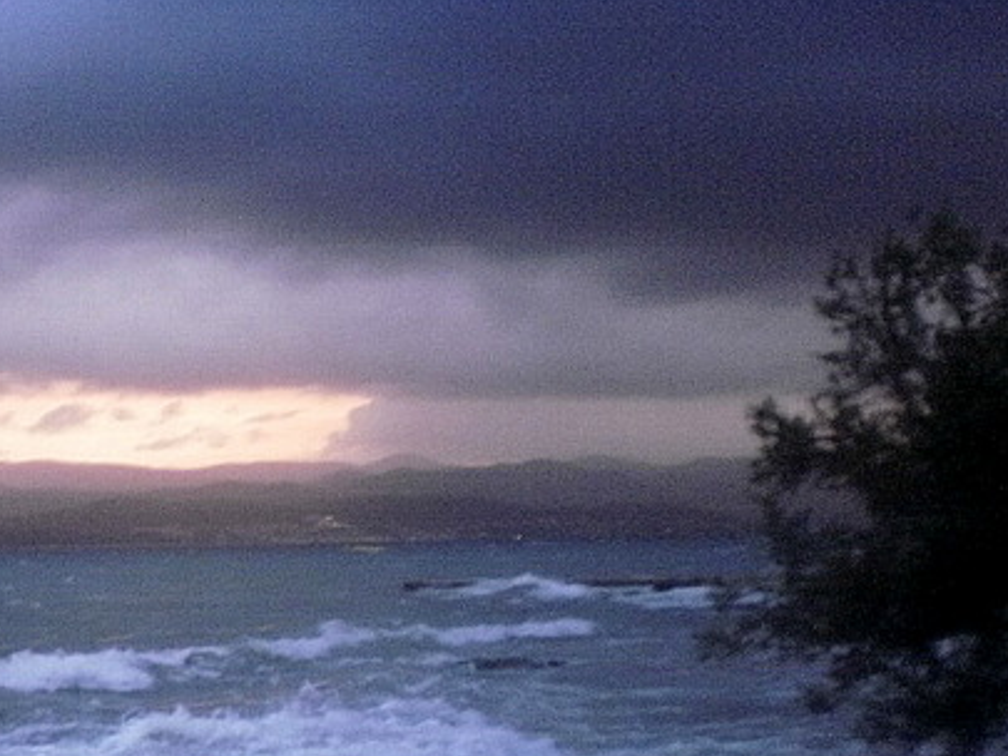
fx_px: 2185
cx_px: 80
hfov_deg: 25.1
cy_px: 520
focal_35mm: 75
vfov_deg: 19.6
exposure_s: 1/25
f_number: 3.1
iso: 400
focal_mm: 6.3
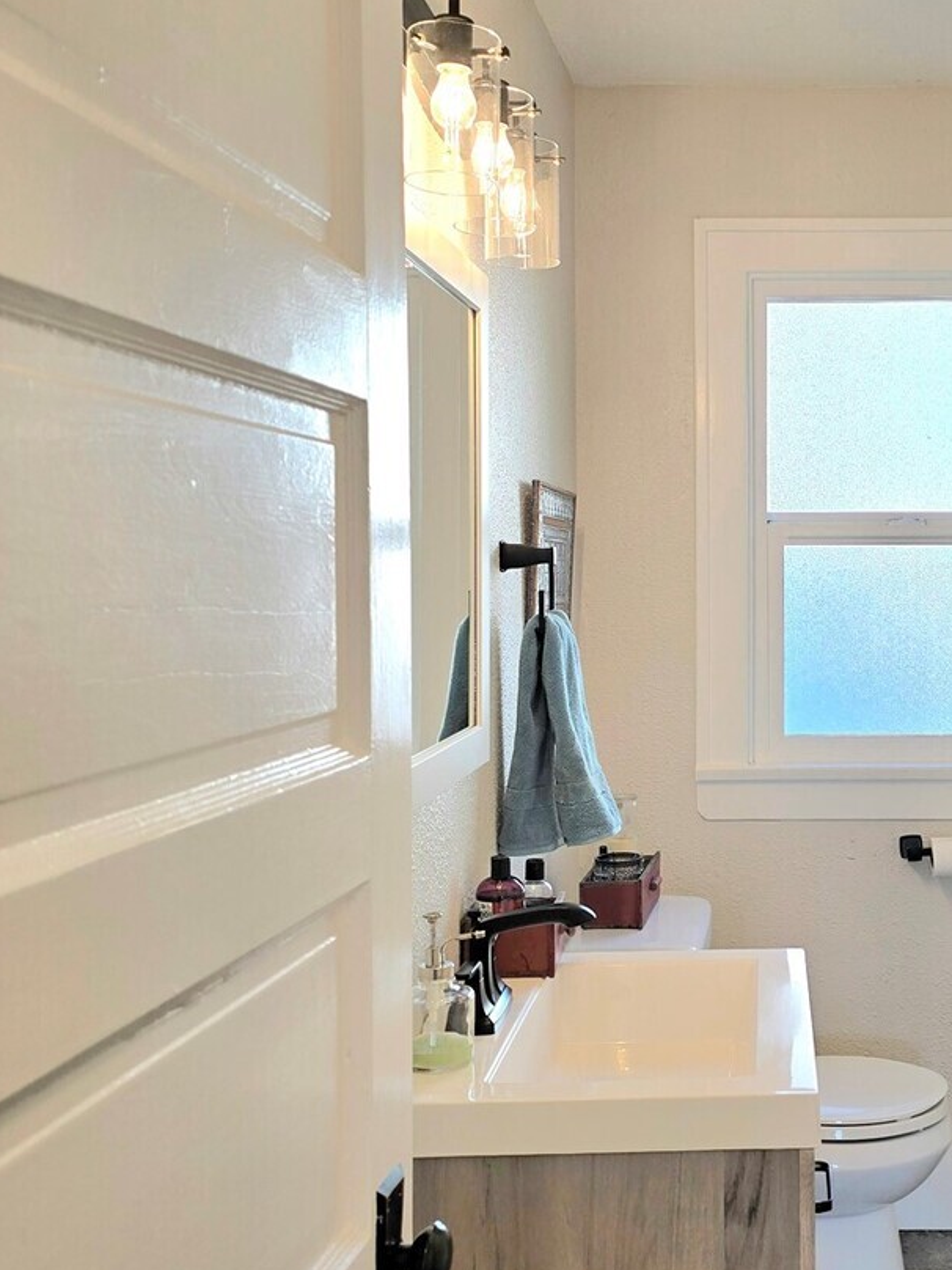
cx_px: 782
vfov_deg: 45.7
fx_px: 1503
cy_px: 574
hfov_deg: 33.9
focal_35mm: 41
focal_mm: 6.3
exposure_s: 1/120
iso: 16
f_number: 1.7
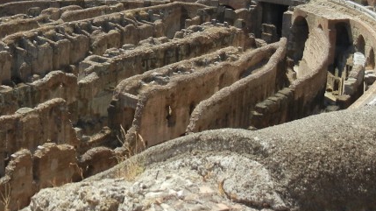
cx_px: 79
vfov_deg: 15.2
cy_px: 7
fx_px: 777
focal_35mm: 78
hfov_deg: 26.7
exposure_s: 1/237
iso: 160
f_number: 7
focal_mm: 5.4
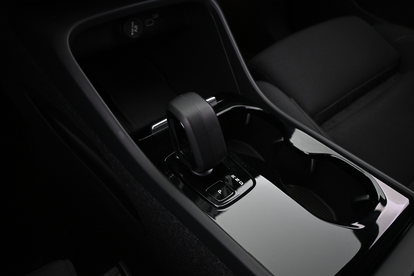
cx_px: 207
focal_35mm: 29
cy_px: 138
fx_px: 336
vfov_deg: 44.6
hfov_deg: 63.2
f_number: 3.8
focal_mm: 19.5
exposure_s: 1/20
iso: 1600
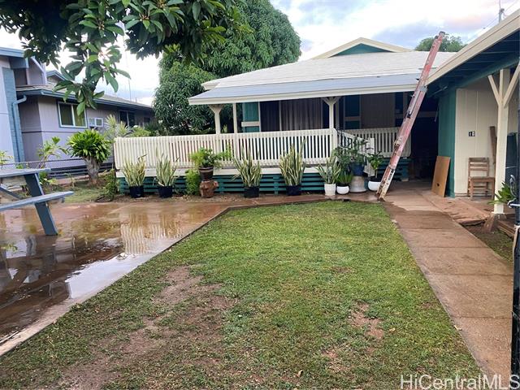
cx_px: 260
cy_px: 195
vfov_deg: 53.1
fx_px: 391
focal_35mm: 26
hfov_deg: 67.3
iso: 125
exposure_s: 1/90
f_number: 1.8
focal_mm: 4.25
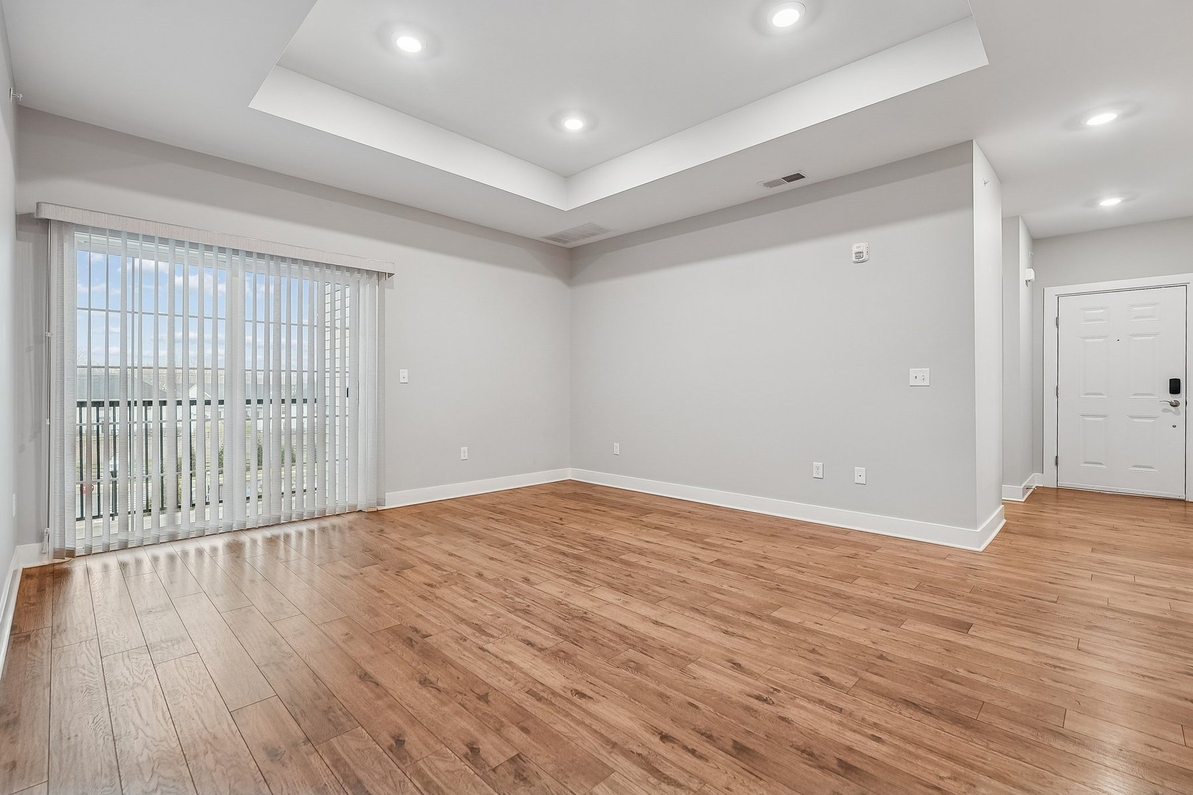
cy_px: 398
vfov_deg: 74.4
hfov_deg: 97.5
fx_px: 524
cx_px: 596
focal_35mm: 16
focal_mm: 15.8
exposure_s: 1/5
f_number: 7.1
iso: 100
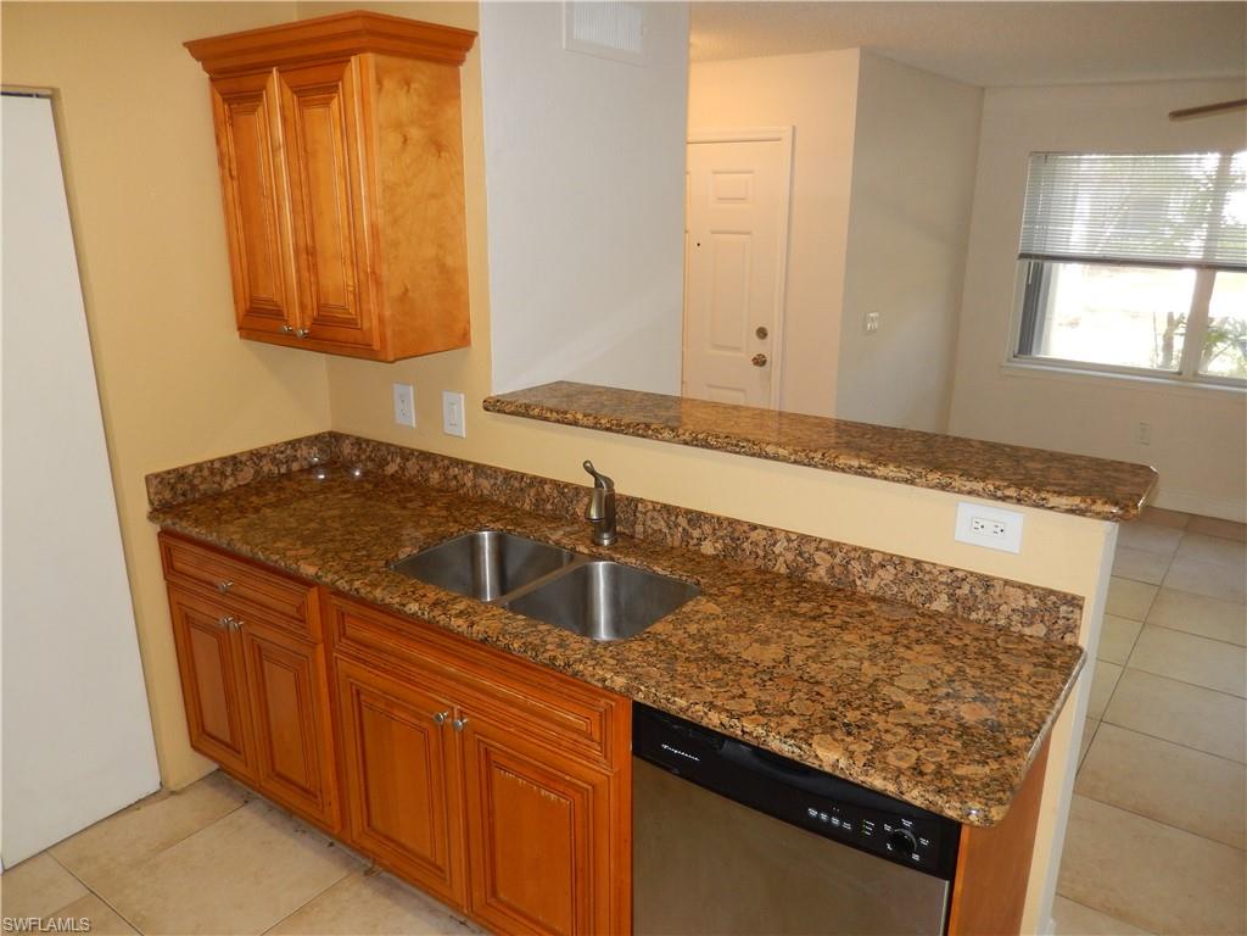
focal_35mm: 25
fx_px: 901
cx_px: 624
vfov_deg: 54.9
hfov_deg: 69.4
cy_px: 468
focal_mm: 4.5
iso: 200
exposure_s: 1/30
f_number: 3.4
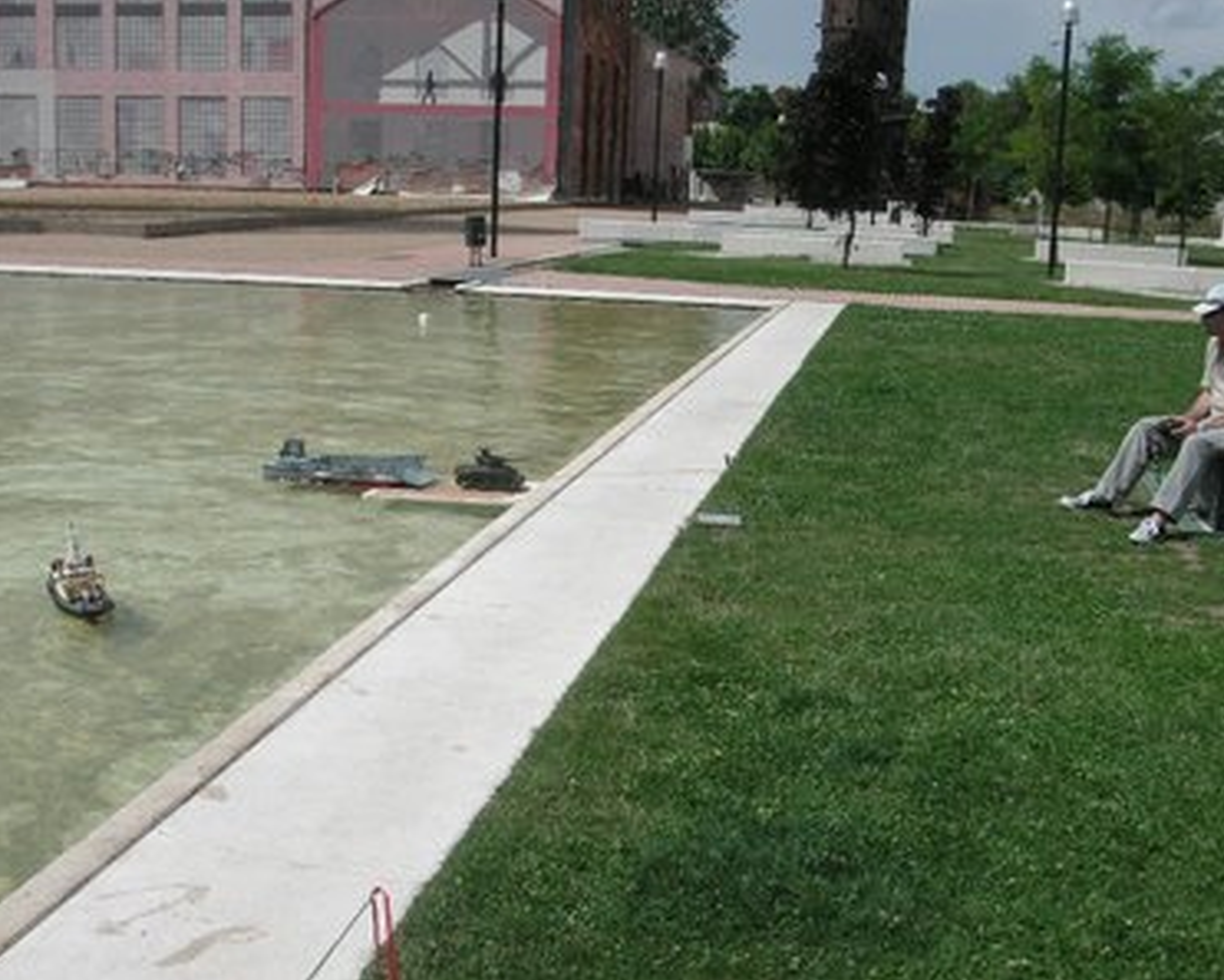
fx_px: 1449
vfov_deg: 37.4
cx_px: 643
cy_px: 488
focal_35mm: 40
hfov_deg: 45.8
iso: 50
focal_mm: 6.3
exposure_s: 1/350
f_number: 6.6
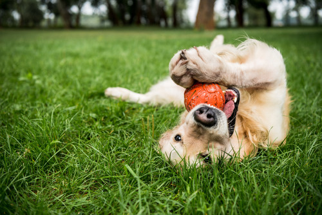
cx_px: 161
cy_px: 108
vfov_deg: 29.9
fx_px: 403
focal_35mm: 45
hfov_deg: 43.6
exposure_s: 1/1000
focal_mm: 45
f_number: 3.5
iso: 200
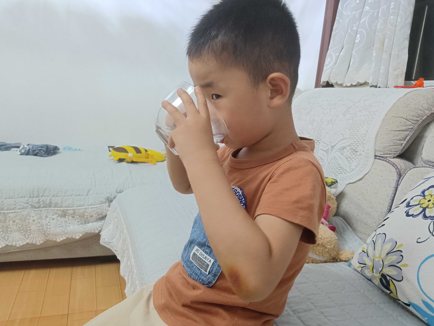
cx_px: 217
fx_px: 339
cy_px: 163
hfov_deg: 65.3
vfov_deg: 51.4
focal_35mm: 27
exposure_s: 1/30
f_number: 1.9
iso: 2118
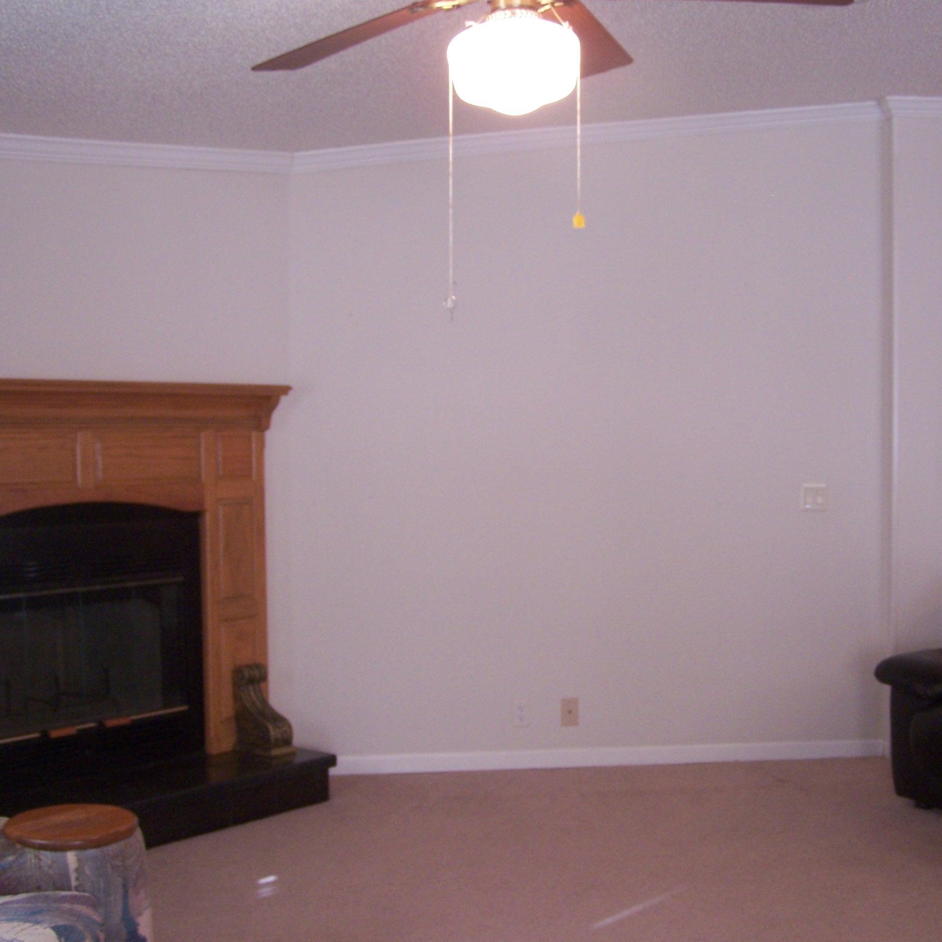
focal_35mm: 45
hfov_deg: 37.4
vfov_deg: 37.6
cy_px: 472
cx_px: 563
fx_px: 1385
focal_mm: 6.3
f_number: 2.8
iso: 140
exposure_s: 1/20
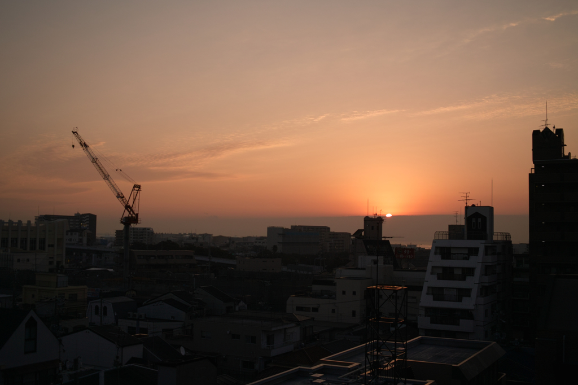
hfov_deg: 47.4
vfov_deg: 32.6
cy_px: 192
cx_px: 289
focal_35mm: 41
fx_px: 658
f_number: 2.8
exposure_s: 1/800
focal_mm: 24.2
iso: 100
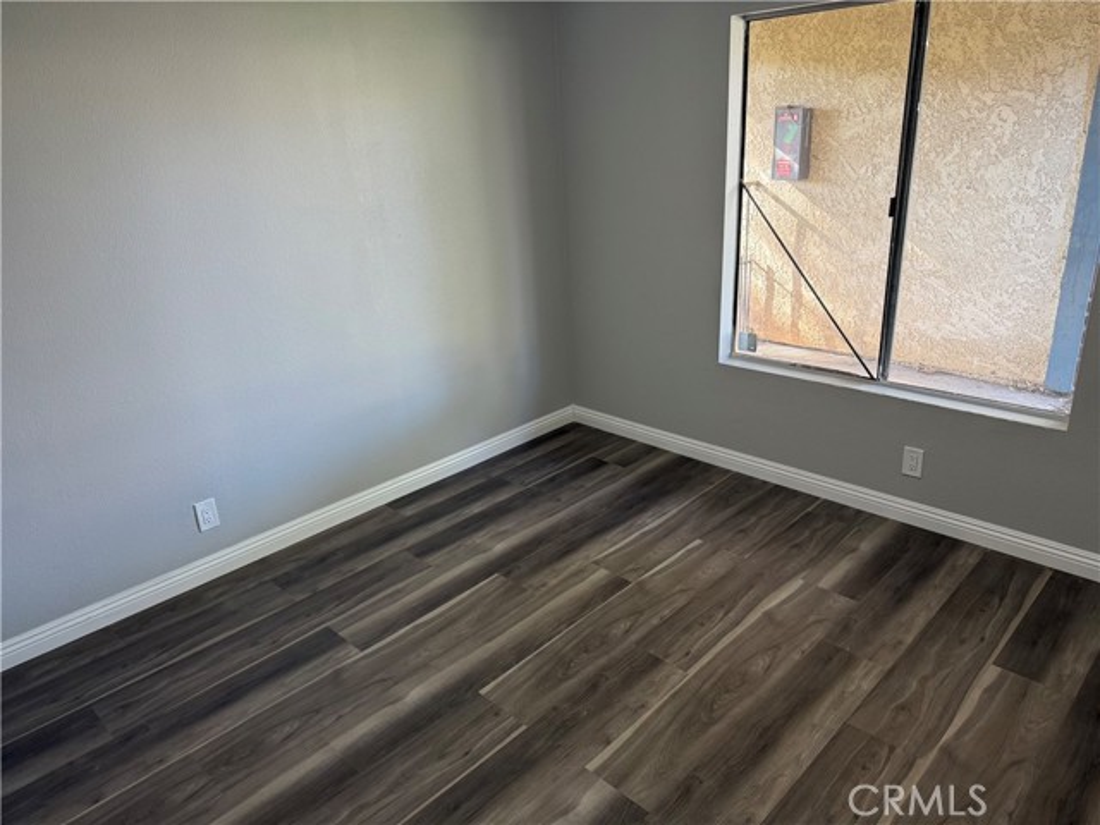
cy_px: 412
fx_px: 763
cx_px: 550
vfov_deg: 56.8
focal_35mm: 24
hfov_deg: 71.6
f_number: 1.78
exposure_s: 1/120
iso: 200
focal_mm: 6.76
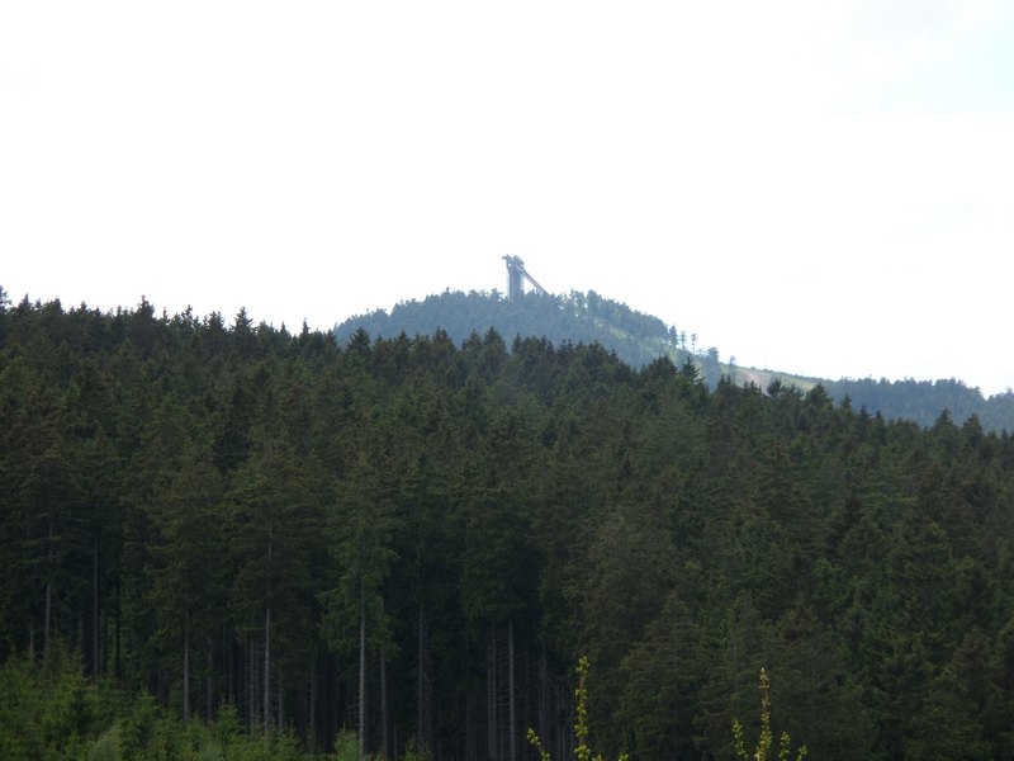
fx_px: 7030
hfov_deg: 8.2
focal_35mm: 240
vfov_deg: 6.2
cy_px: 380
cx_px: 507
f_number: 6.3
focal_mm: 43
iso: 80
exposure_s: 1/180
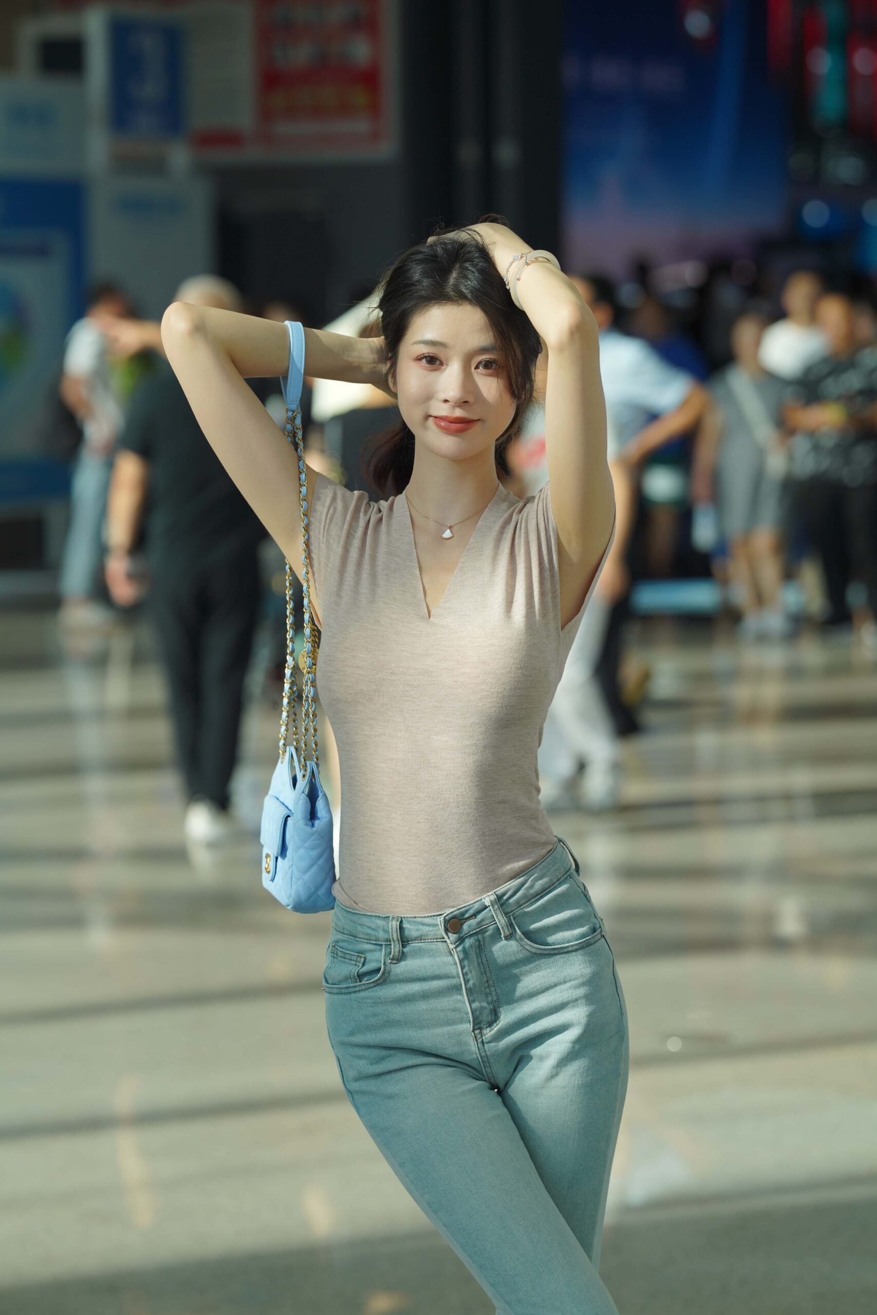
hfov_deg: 10.2
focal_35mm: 135
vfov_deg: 15.2
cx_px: 438
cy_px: 658
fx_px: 4932
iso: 320
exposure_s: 1/1250
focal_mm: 135
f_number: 4
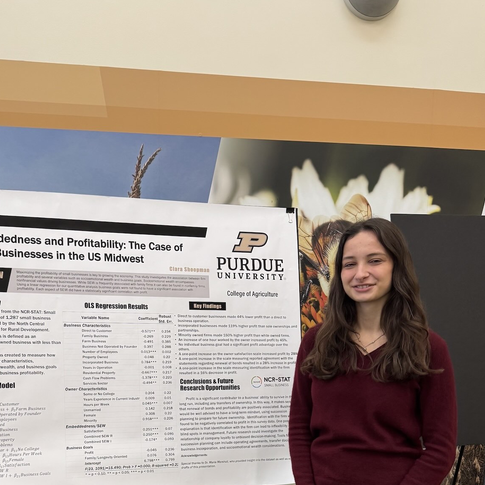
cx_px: 176
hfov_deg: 44.5
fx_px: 587
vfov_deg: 42.8
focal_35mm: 37
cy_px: 392
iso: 200
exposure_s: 1/120
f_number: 1.78
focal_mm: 6.76
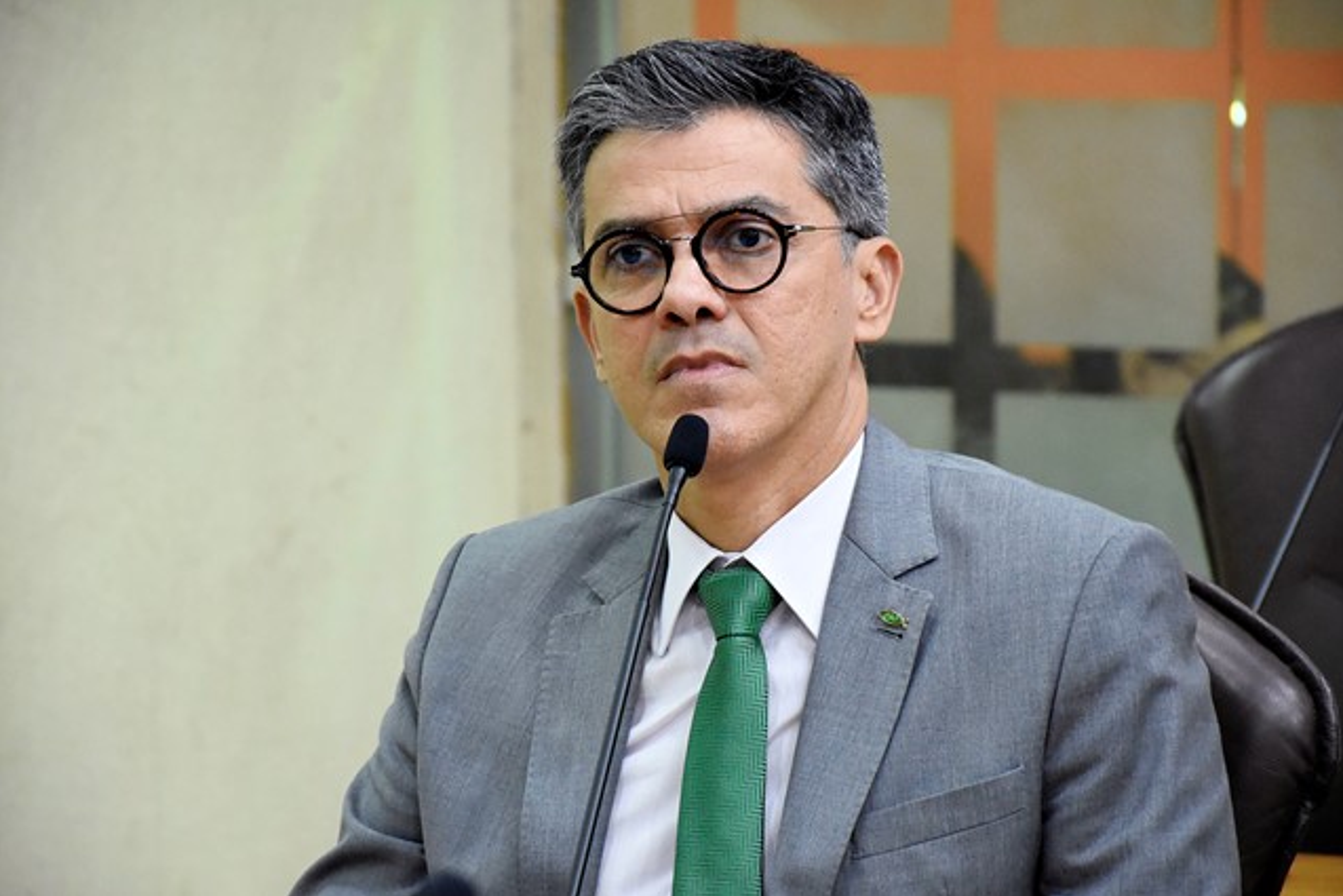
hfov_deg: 9.8
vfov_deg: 6.5
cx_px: 673
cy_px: 448
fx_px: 7873
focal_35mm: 211
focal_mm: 140
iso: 6400
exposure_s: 1/125
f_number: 5.6
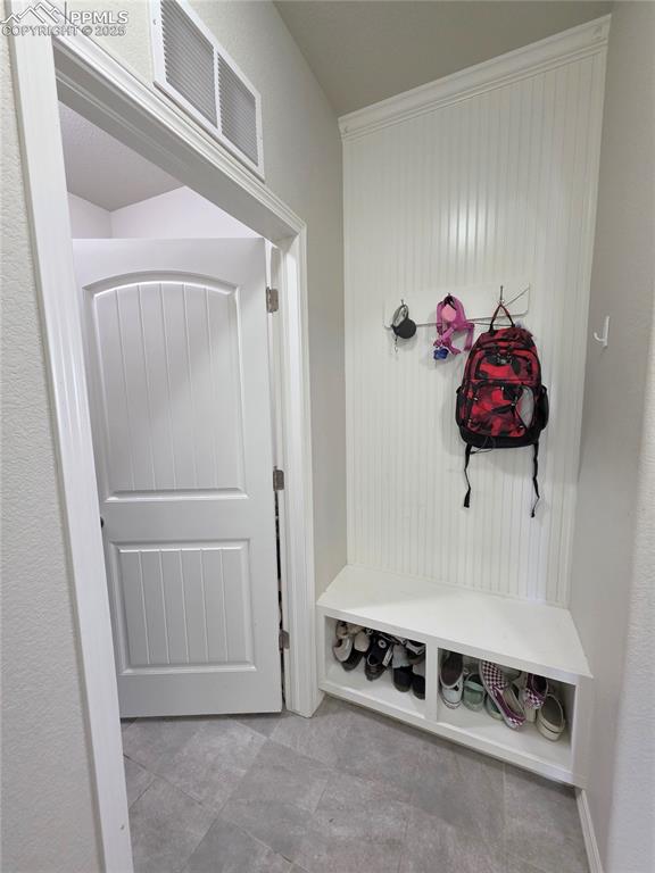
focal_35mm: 13
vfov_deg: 106.2
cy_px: 436
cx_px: 328
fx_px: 328
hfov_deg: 89.9
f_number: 1.9
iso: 400
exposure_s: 1/60
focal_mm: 2.2
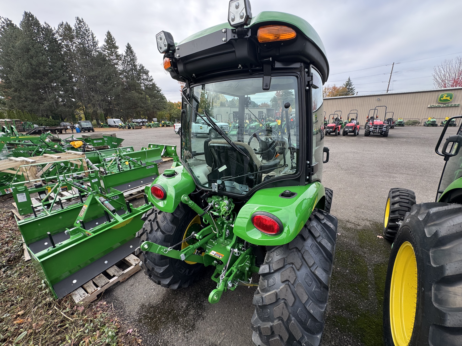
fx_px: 187
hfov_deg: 102.1
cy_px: 173
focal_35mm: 14
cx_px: 231
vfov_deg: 85.7
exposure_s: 1/344
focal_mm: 2.22
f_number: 2.2
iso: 40
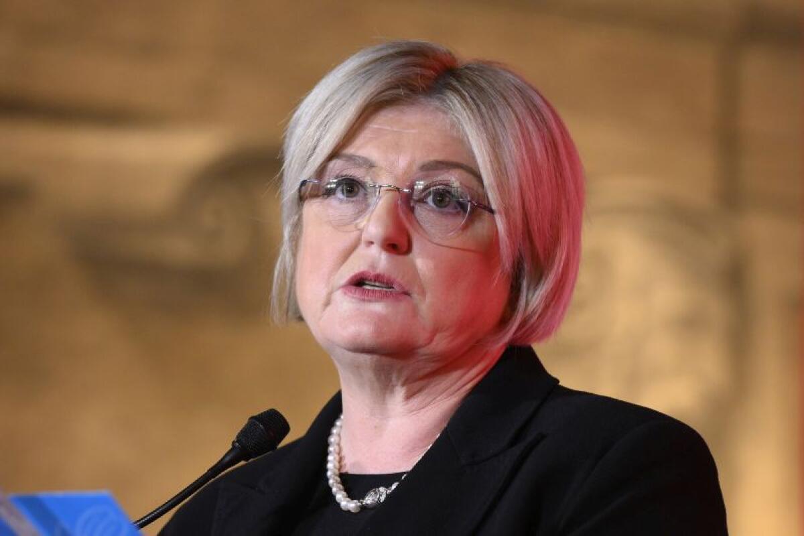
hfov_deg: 10.3
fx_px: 4466
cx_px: 402
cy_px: 268
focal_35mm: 200
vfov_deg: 6.9
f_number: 4.5
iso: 3200
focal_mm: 200
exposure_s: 1/160
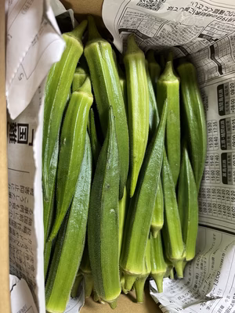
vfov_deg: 67.3
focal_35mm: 26
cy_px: 156
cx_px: 118
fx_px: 235
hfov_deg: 53.1
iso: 200
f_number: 1.6
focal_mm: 5.1
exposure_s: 1/60
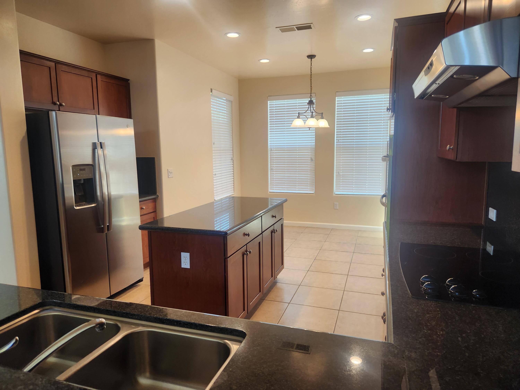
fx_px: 346
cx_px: 260
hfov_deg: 73.9
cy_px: 195
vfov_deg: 58.9
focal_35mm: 23
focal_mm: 5.4
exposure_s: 1/120
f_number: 1.8
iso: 100
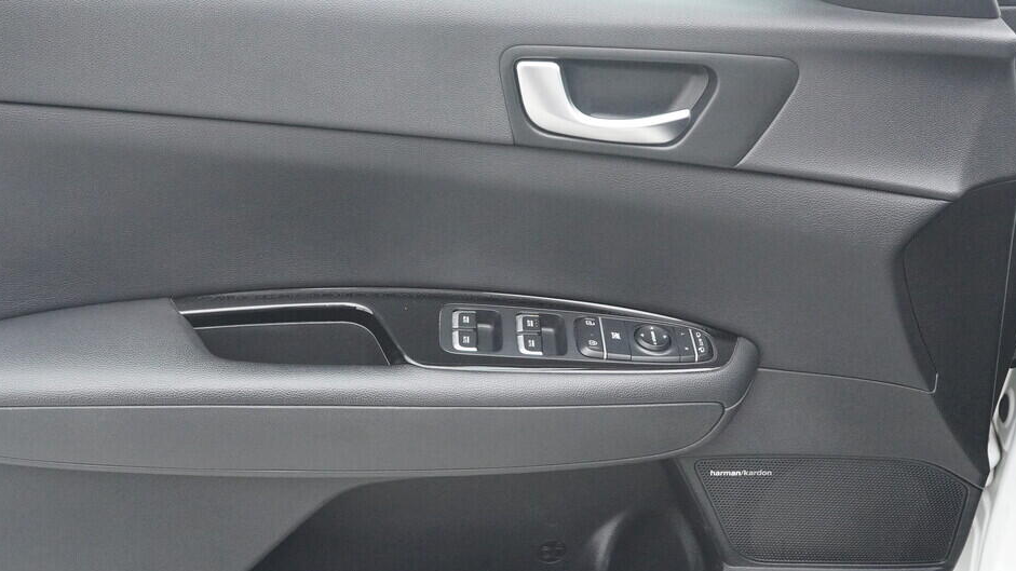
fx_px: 1104
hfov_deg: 49.4
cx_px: 478
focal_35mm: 41
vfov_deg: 29.0
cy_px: 255
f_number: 6.3
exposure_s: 1/250
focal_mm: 24
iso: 6400
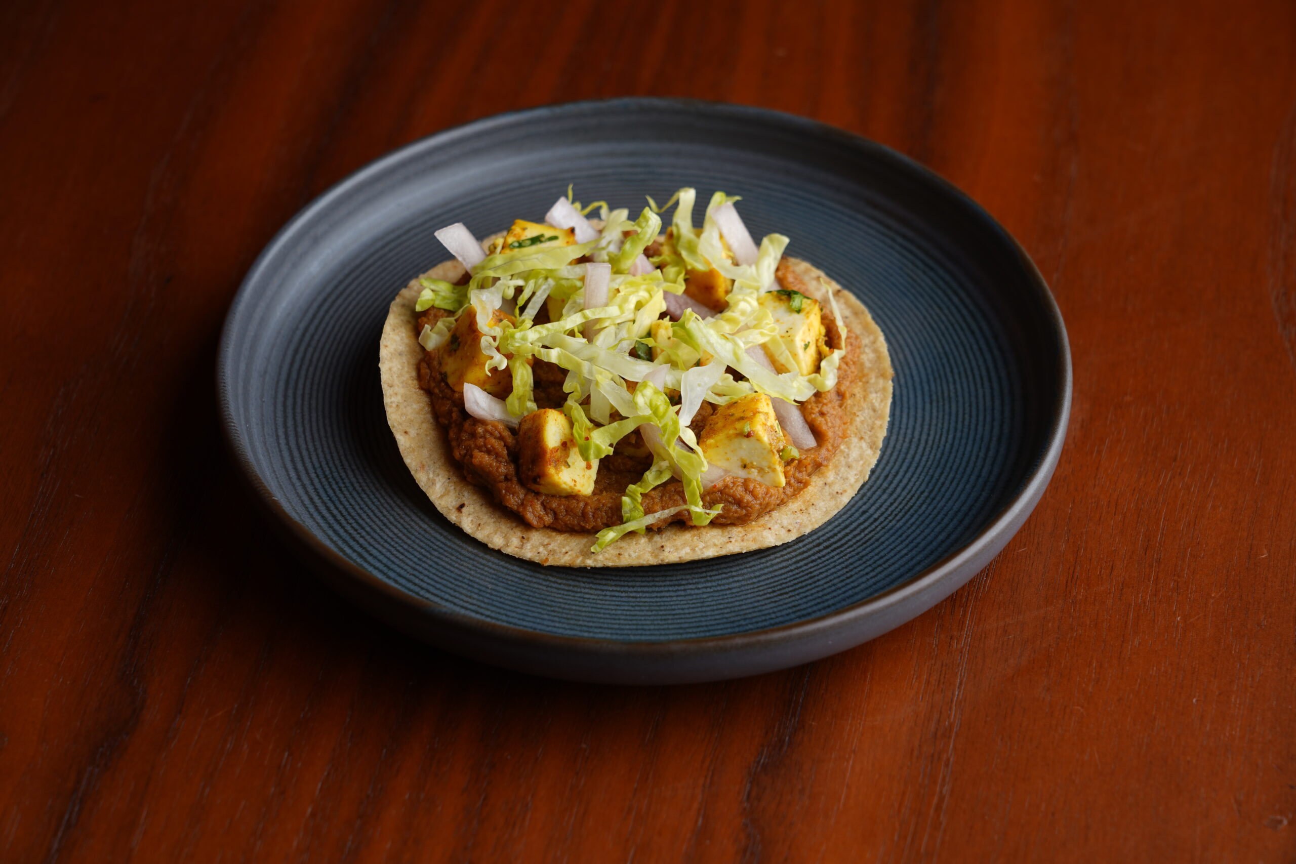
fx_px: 3024
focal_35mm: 84
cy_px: 432
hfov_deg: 24.2
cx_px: 648
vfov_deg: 16.3
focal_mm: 84
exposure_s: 1/125
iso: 80
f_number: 8
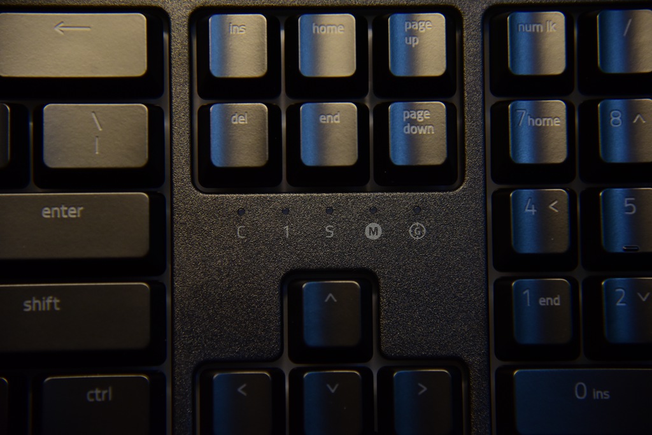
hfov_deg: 17.1
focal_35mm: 120
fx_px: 2173
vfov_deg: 11.4
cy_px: 218
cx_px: 326
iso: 1600
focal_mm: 120
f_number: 4
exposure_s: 1/40
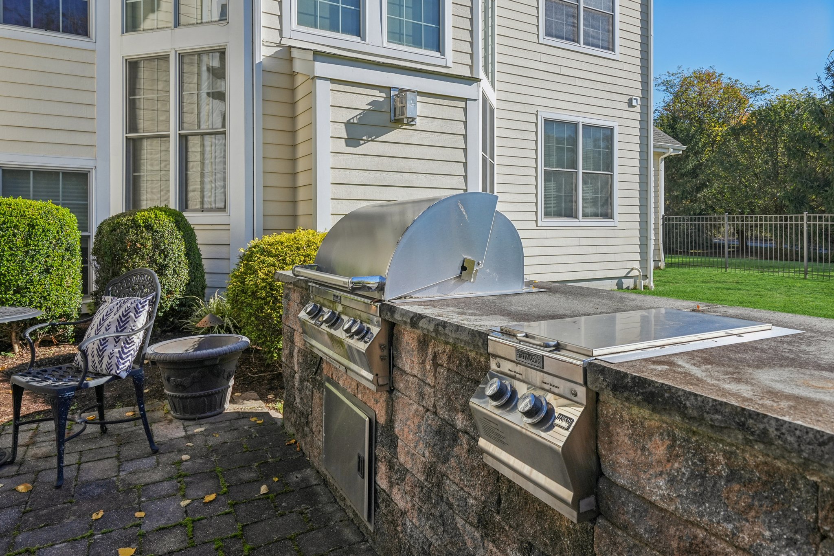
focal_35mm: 22
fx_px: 510
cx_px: 417
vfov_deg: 57.2
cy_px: 278
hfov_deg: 78.6
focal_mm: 22
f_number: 8
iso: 400
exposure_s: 1/500
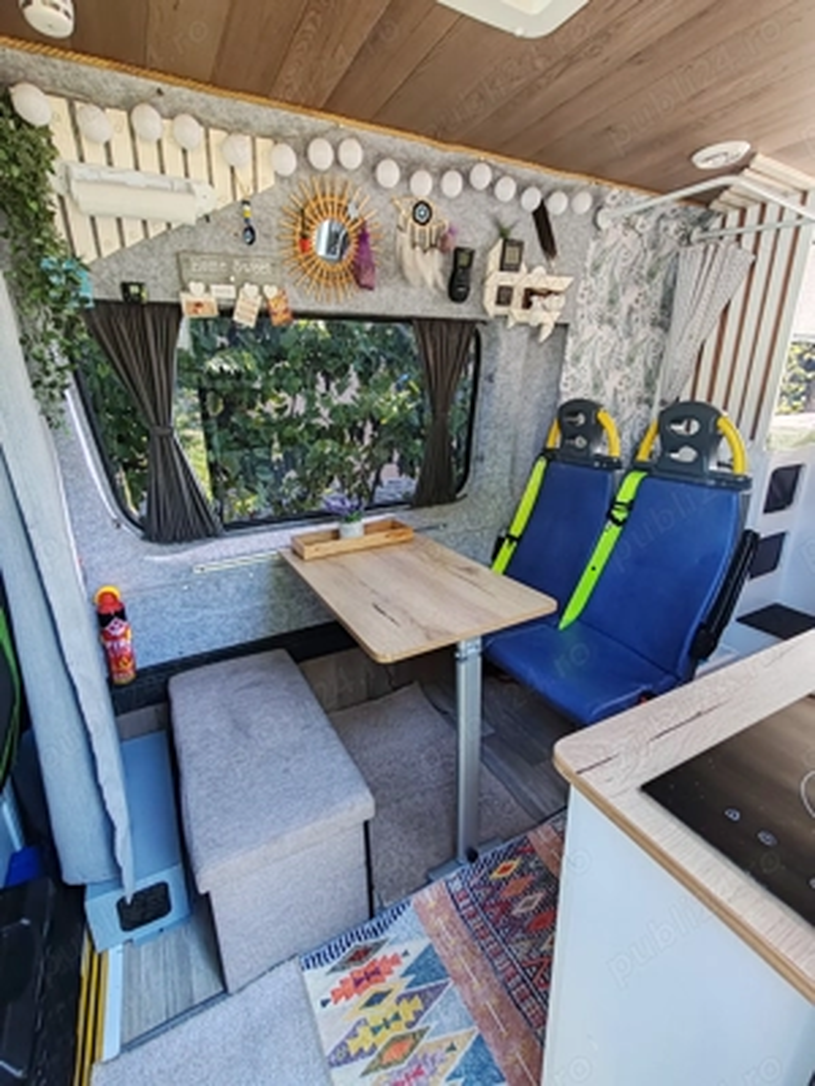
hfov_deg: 78.1
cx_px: 408
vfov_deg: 94.5
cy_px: 543
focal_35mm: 16
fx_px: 502
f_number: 2.2
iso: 125
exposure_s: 1/50
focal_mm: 1.96
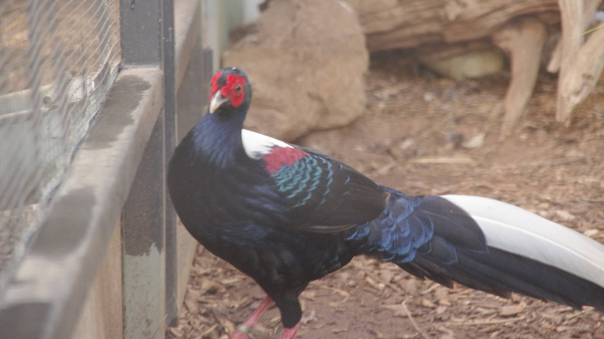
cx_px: 303
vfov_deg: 5.0
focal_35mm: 244
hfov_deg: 8.8
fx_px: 3907
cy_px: 150
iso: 1600
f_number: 5.6
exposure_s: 1/100
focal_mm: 155
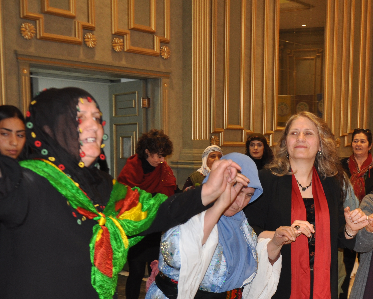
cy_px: 224
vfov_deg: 25.9
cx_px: 259
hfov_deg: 32.1
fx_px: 640
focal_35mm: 58
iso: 400
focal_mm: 22
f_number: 3.8
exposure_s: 1/60
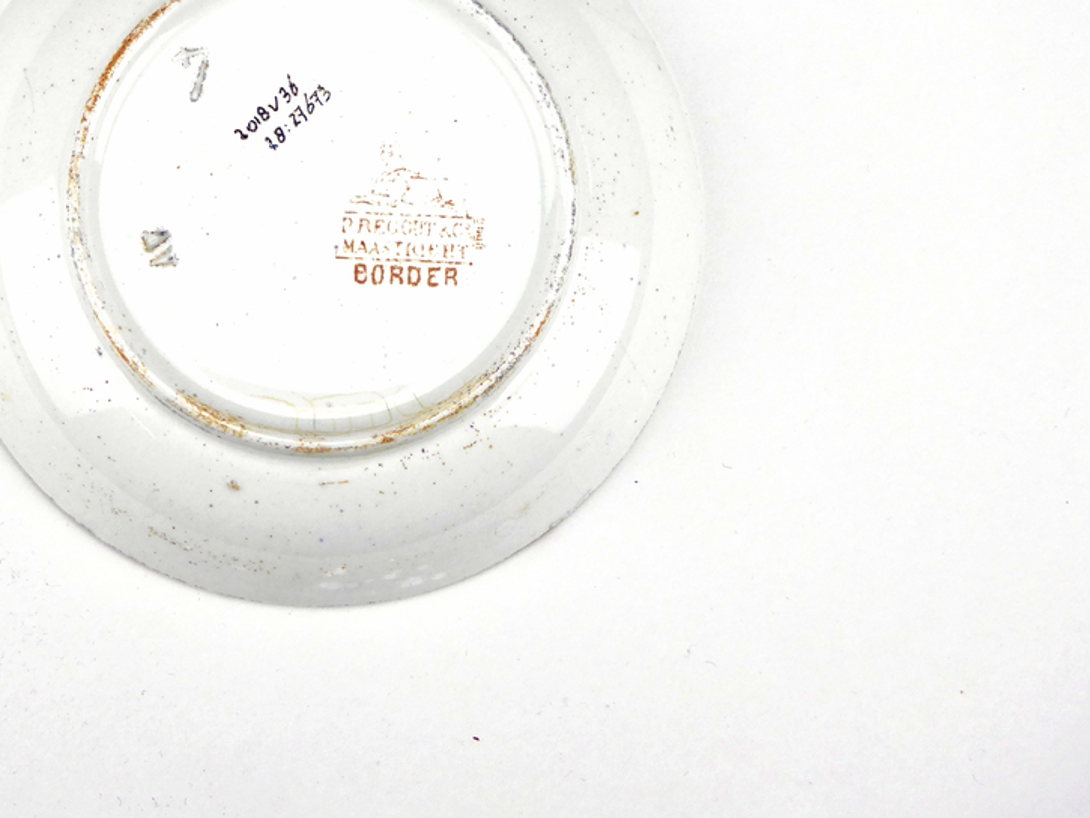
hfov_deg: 37.1
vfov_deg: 28.4
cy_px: 265
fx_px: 1606
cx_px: 373
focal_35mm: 51
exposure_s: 1/100
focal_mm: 6.7
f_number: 4.5
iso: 200
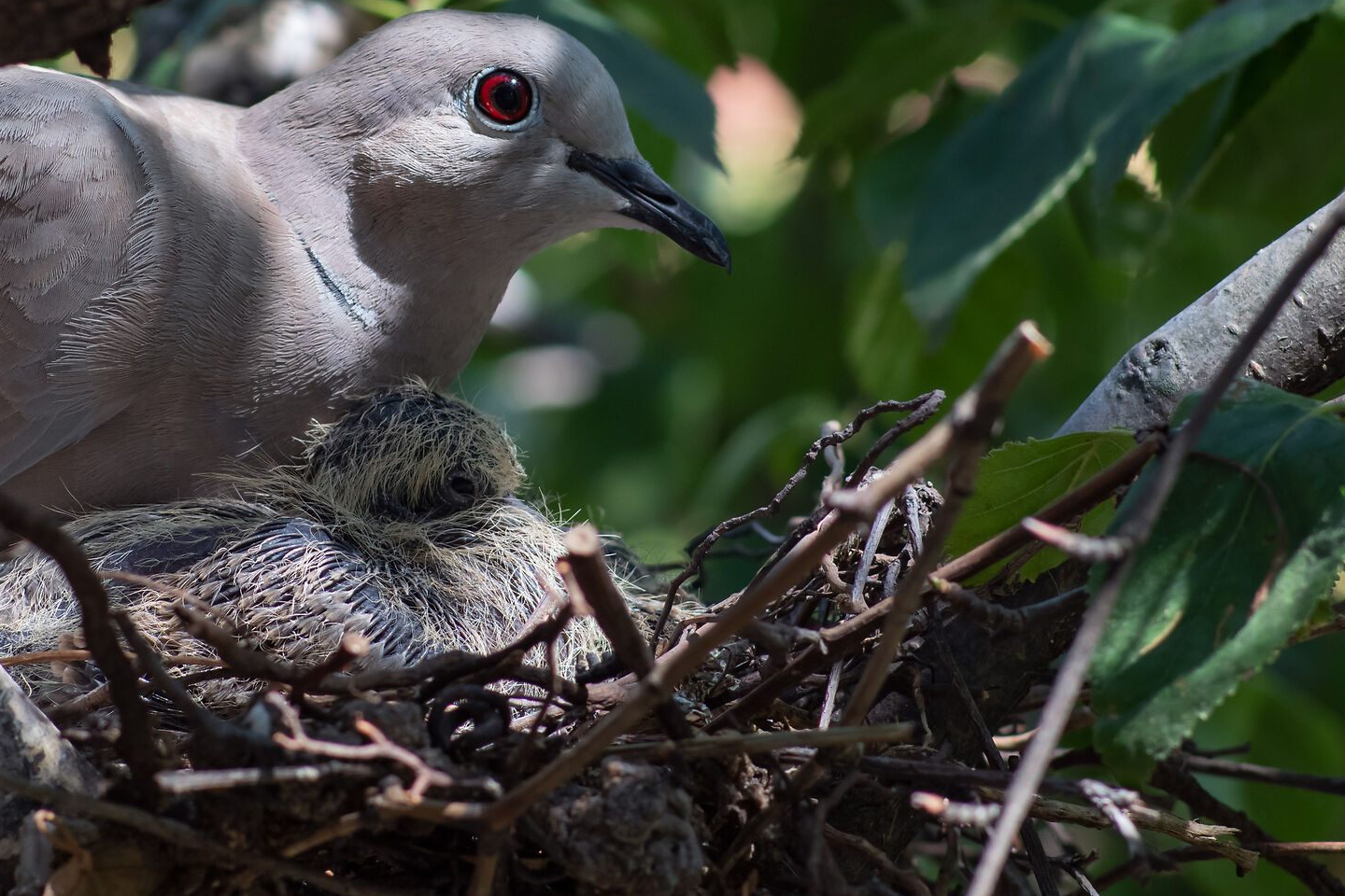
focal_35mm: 250
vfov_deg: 5.5
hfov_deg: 8.2
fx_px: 9340
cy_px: 234
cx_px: 459
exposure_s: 1/160
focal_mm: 100
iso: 400
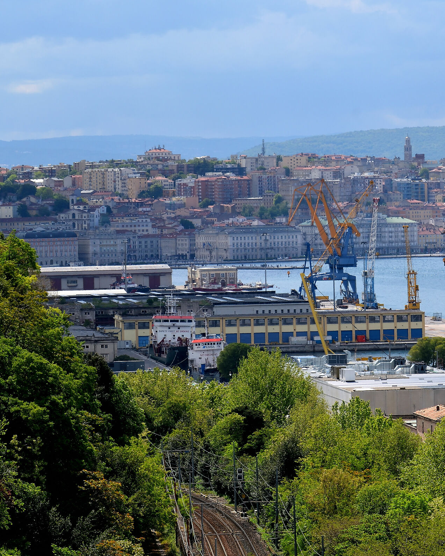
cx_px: 363
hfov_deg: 7.3
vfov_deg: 9.1
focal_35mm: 212
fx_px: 3490
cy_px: 279
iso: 100
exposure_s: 1/250
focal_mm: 100
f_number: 14
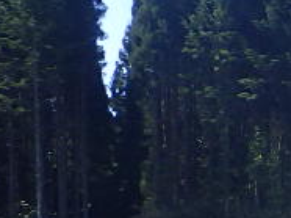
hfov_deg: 8.2
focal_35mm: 193
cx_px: 957
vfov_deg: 7.3
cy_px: 488
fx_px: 1620
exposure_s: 1/400
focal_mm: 5
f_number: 4.2
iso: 125
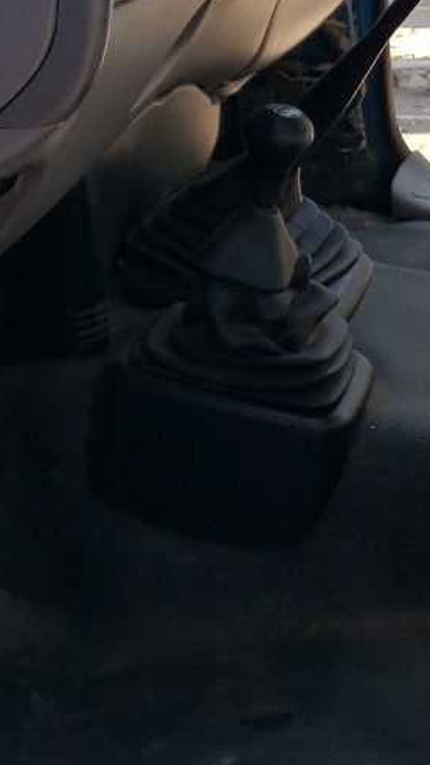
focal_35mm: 92
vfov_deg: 22.4
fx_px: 1866
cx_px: 725
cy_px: 31
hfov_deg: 12.2
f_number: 1.5
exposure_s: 1/909
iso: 50
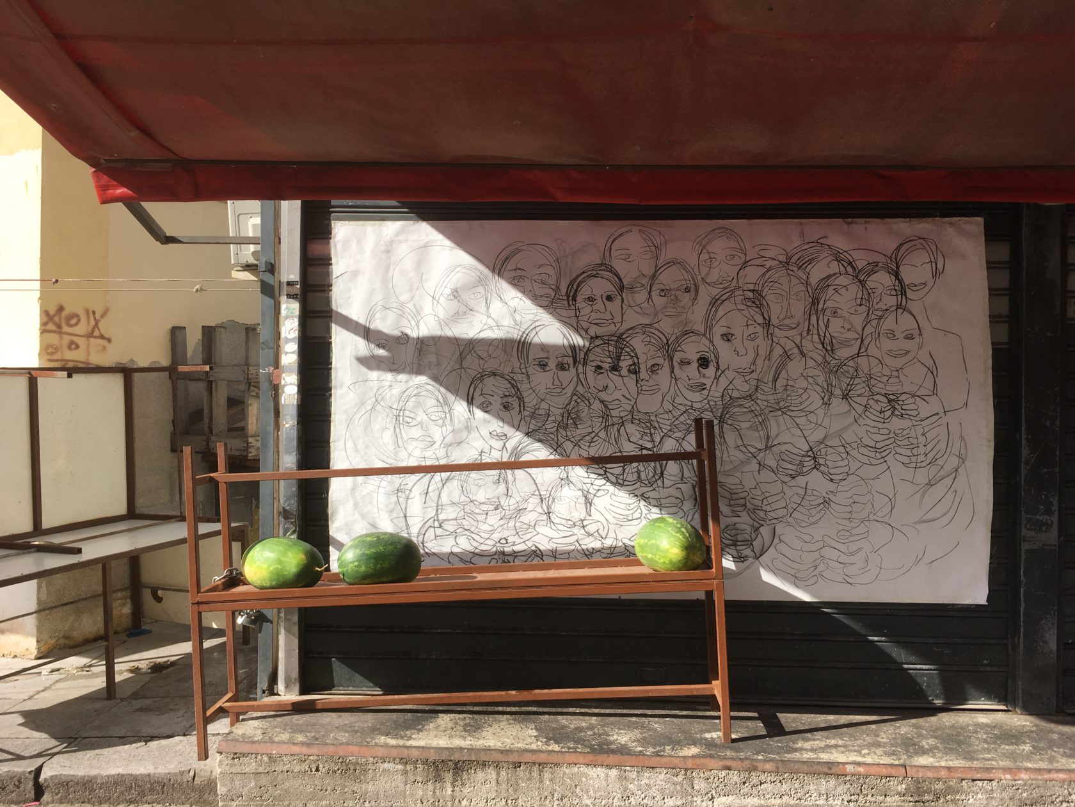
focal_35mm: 29
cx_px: 538
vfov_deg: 48.2
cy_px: 404
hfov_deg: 61.7
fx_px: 901
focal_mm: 4.15
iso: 25
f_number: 2.2
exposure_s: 1/1099
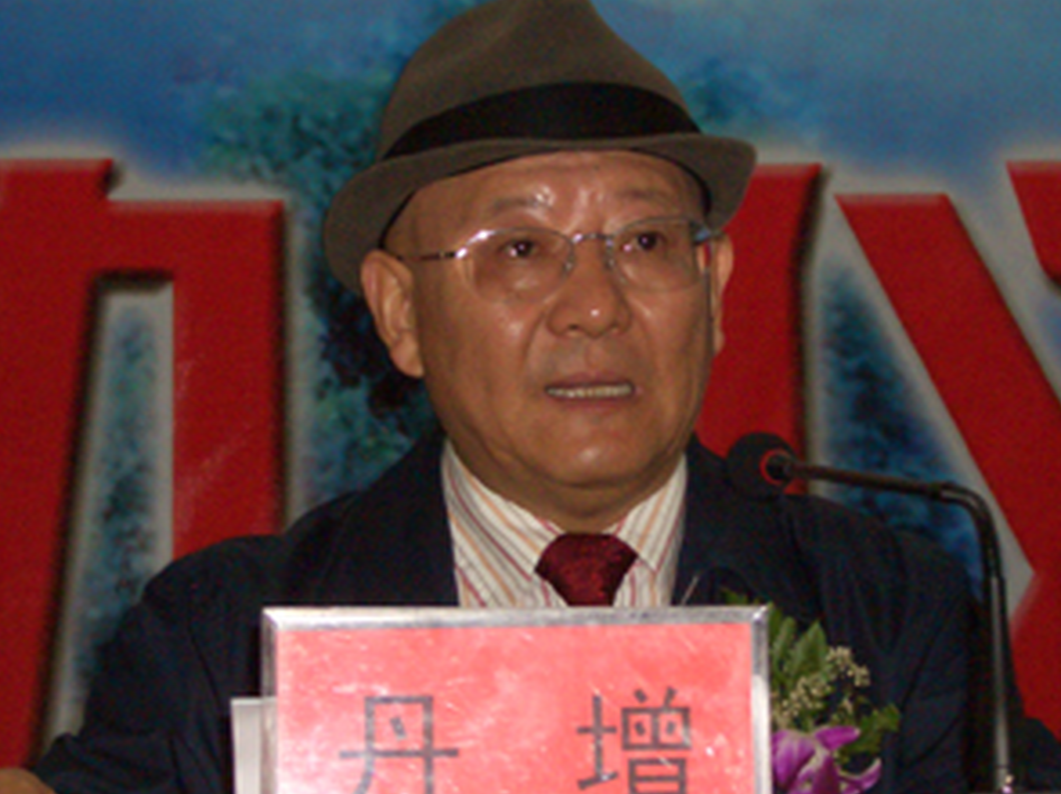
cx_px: 592
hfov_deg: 15.7
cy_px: 457
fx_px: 3859
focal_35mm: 126
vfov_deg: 11.7
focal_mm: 12.2
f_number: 3.9
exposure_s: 1/60
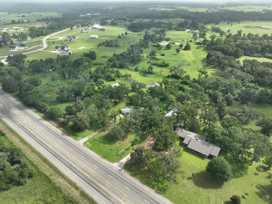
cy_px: 102
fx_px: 188
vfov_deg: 56.8
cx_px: 136
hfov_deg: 71.6
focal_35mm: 24
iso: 100
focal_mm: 12.29
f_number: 2.8
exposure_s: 1/1250
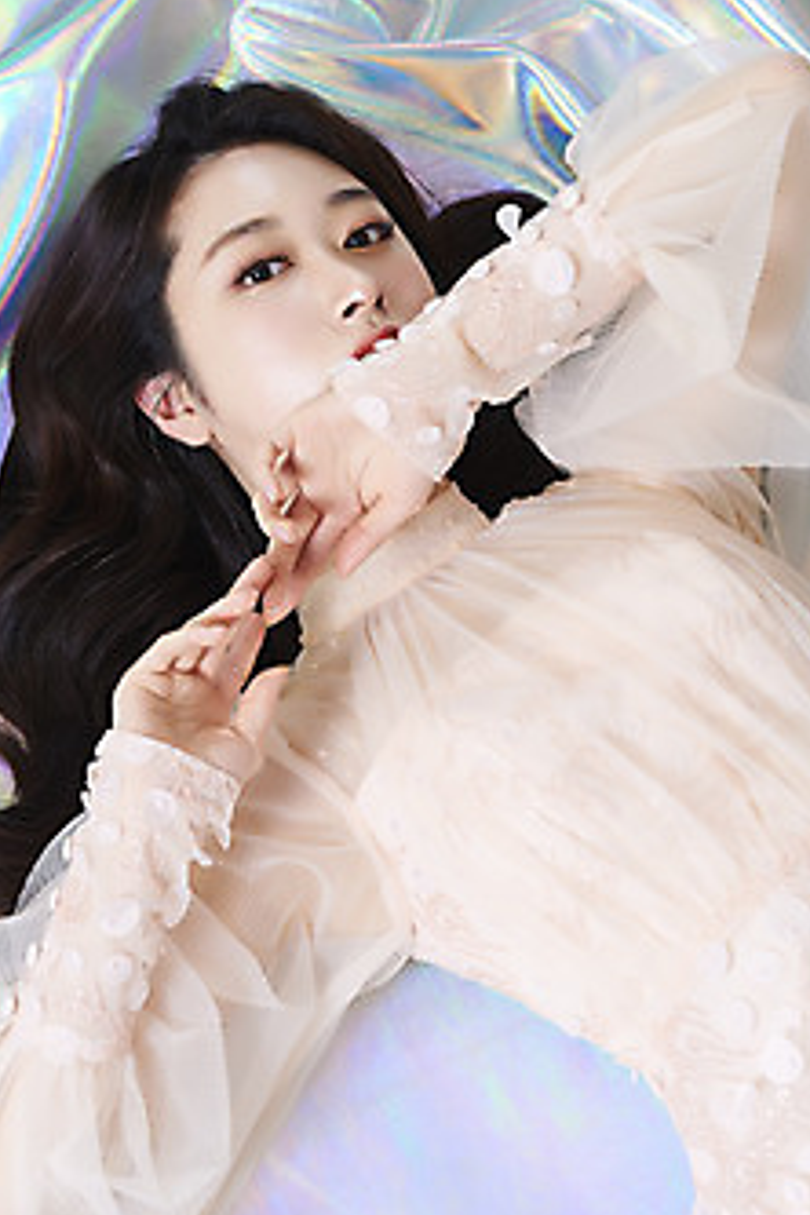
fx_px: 4252
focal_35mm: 126
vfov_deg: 16.3
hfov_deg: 10.9
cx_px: 396
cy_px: 514
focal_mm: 105
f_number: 11
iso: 64
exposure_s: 1/125
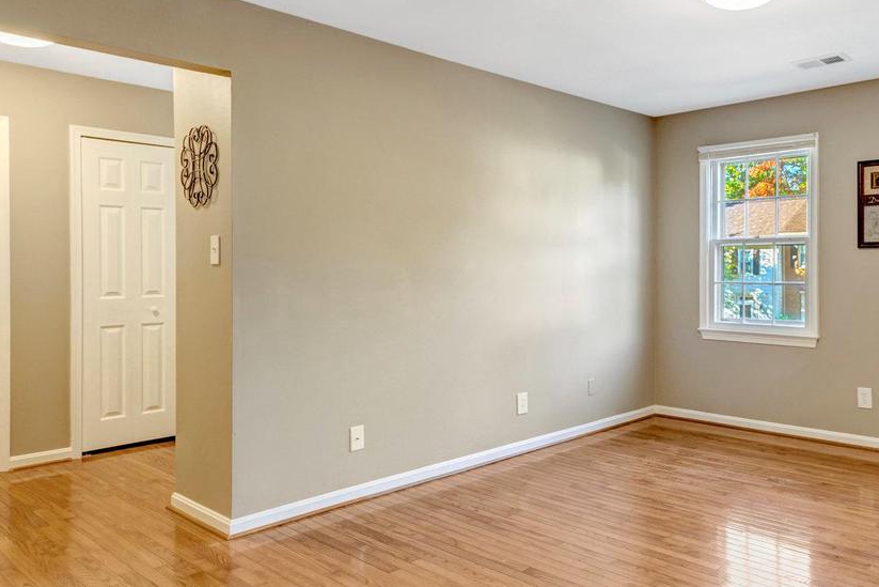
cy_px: 268
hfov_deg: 64.3
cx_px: 562
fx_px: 684
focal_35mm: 28
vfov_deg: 46.4
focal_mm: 16
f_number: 8
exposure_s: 1/25
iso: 1250
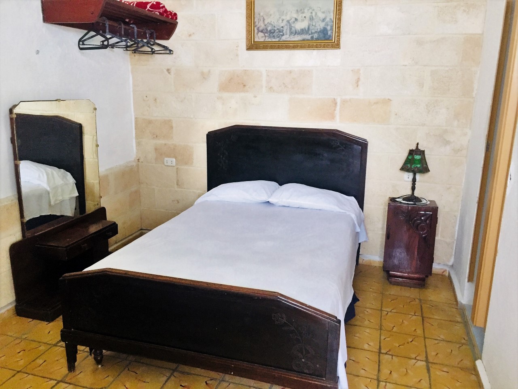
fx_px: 434
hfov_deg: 61.7
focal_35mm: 29
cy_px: 194
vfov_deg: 48.2
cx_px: 259
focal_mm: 4.15
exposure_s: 1/30
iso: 160
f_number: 2.2
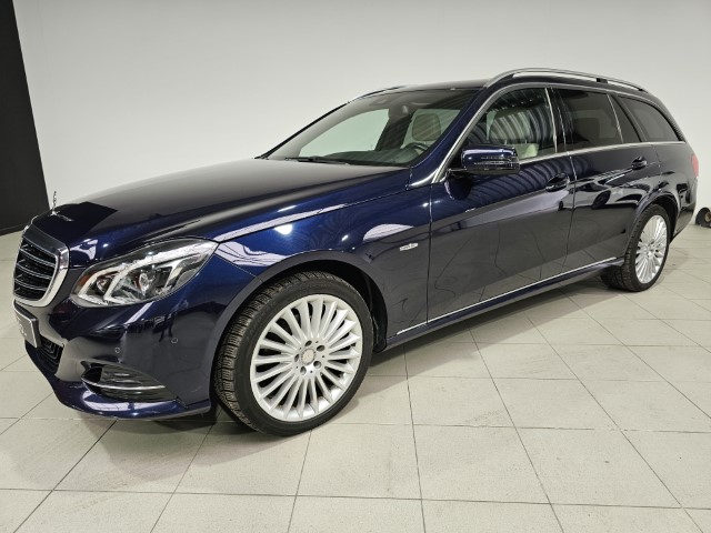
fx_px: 472
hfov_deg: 73.9
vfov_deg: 58.9
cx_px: 356
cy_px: 266
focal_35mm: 23
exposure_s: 1/180
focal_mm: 6.3
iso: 125
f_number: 1.7
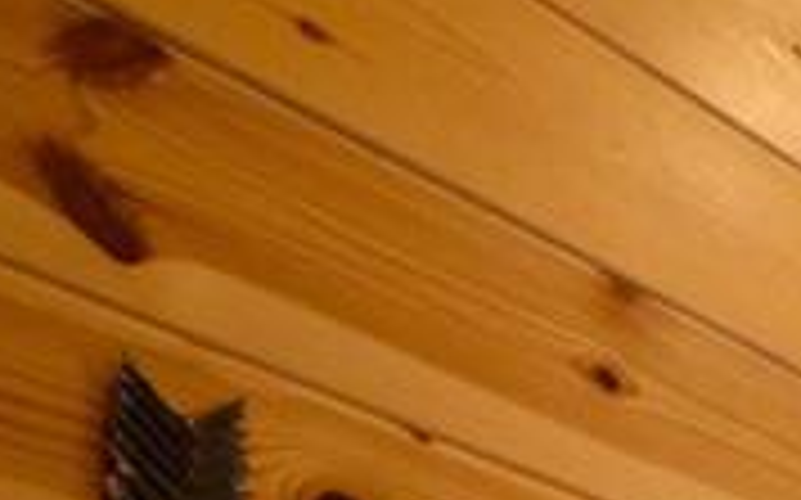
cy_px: 1230
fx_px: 1789
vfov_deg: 12.3
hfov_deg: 15.9
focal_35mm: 82
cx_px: 1811
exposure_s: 1/60
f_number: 4
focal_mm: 14
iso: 640
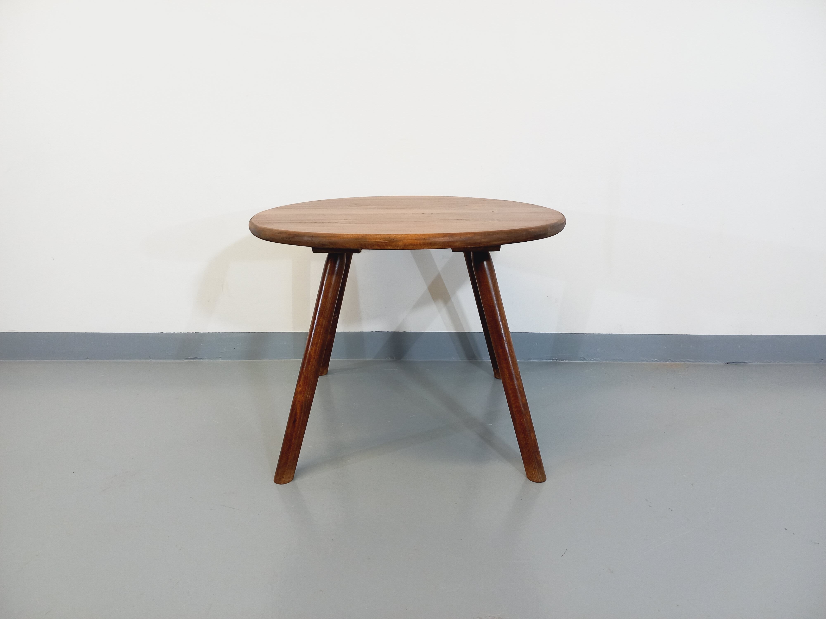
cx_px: 413
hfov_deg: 69.4
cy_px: 310
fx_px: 597
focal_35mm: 25
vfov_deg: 54.9
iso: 160
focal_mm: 4.65
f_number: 1.8
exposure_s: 1/49
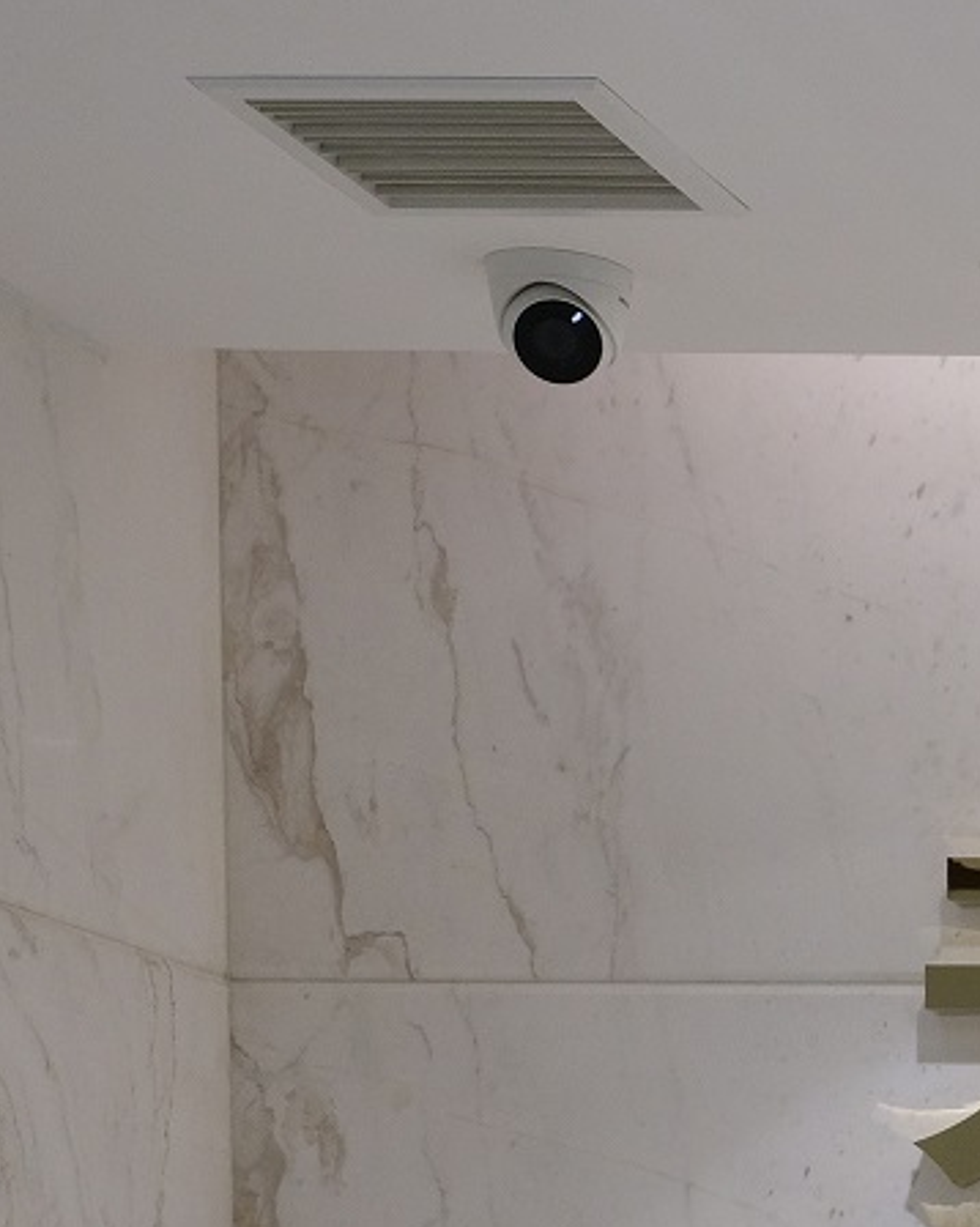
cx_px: 2591
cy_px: 2032
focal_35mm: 135
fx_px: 4898
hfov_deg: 9.7
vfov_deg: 13.2
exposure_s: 1/15
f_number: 8
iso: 1250
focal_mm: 32
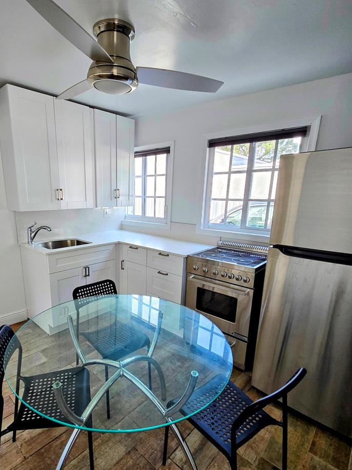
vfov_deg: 90.7
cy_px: 259
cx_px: 133
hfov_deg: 73.5
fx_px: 231
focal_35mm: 17
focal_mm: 2.2
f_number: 2.2
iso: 125
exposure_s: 1/60
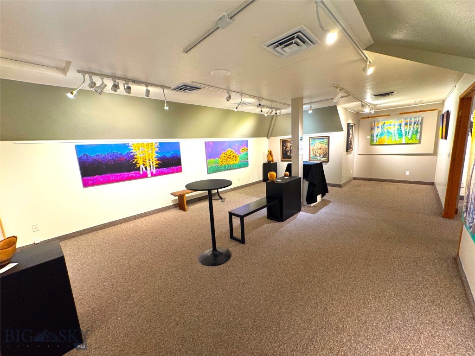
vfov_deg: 85.7
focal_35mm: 14
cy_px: 178
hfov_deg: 102.1
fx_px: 192
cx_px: 238
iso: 200
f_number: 2.2
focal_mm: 2.22
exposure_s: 1/60
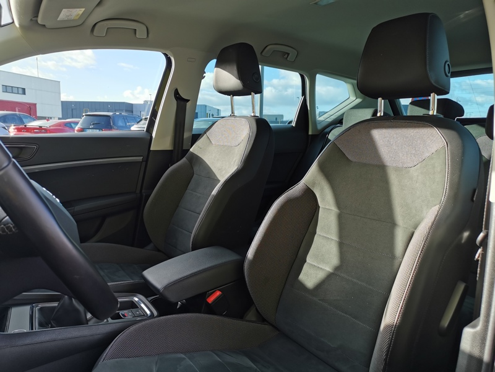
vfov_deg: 51.4
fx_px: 386
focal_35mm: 27
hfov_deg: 65.3
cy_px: 186
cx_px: 248
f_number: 1.8
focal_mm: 5.58
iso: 50
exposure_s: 1/382
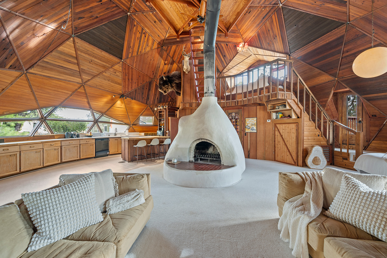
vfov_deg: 81.2
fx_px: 151
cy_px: 129
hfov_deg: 104.2
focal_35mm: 14
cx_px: 194
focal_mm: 14
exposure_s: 1/2.5
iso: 100
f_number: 8
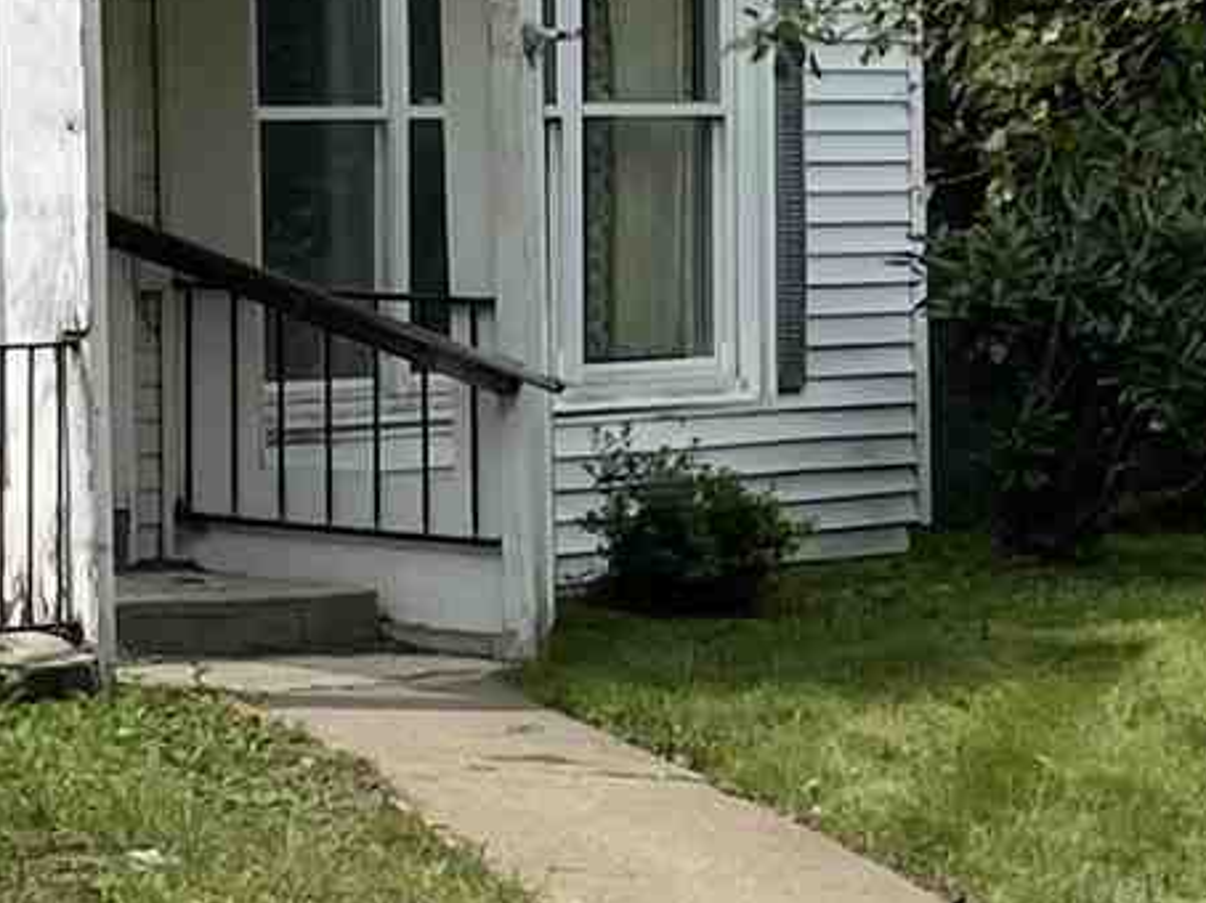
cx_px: -1814
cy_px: -274
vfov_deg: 8.3
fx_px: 6128
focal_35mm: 176
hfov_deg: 9.7
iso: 32
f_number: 1.6
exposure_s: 1/5556
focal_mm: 4.2
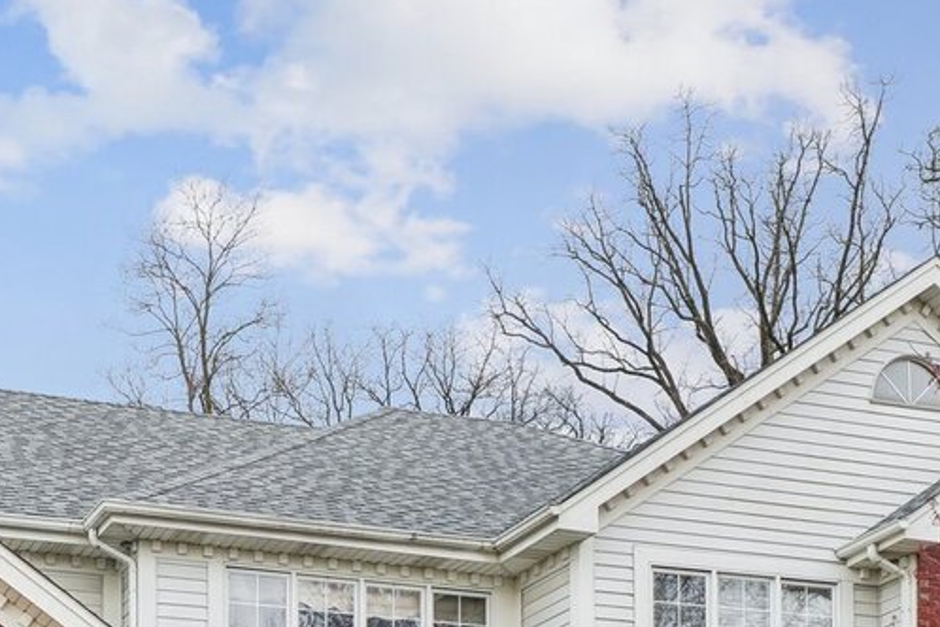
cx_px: 128
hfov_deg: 29.2
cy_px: 925
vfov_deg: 18.3
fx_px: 1740
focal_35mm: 67
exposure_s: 1/200
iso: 400
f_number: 7.1
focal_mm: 20.5
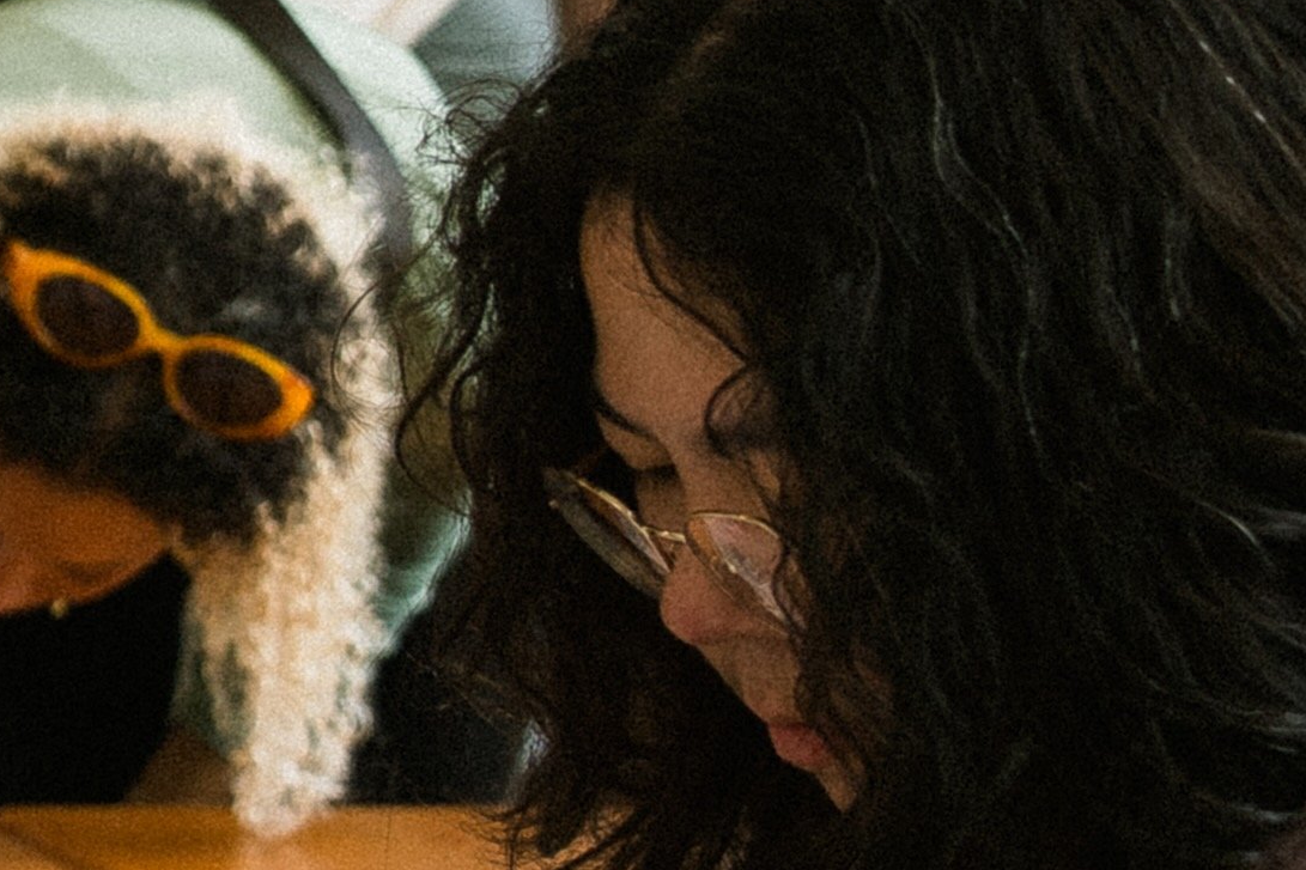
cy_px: 410
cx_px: -2265
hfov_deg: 8.9
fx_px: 7181
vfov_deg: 6.9
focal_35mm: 198
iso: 320
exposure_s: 1/160
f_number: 3.5
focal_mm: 36
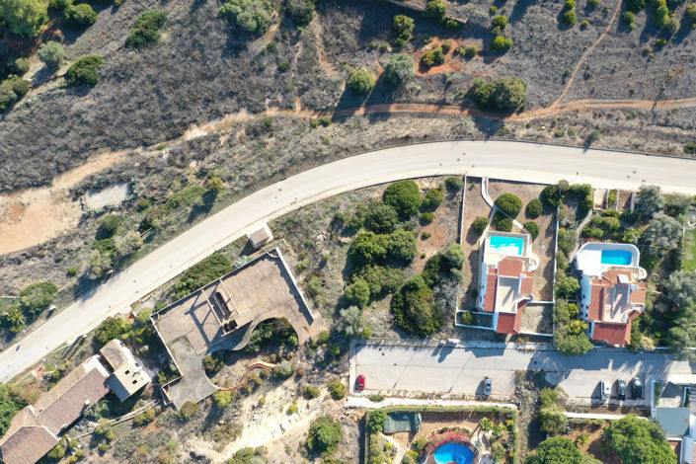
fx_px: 541
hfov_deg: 65.5
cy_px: 232
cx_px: 348
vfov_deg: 46.4
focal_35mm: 28
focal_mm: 10.26
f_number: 4.5
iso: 100
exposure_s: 1/200
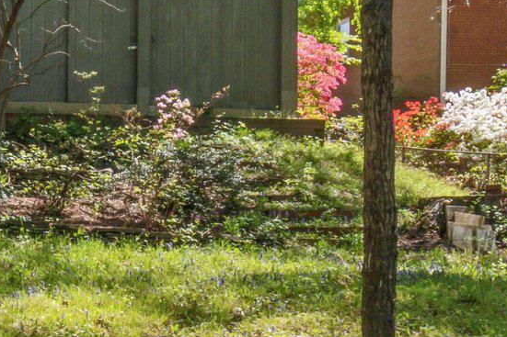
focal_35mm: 95
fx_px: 1335
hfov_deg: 18.7
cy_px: -76
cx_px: -275
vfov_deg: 14.0
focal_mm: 17
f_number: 22
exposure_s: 1/40
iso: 200
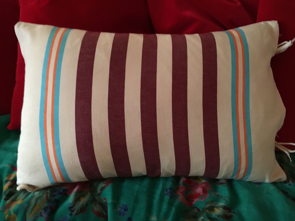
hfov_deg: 61.7
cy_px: 110
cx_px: 148
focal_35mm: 29
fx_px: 247
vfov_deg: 48.2
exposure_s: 1/17
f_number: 2.2
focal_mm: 4.15
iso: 400
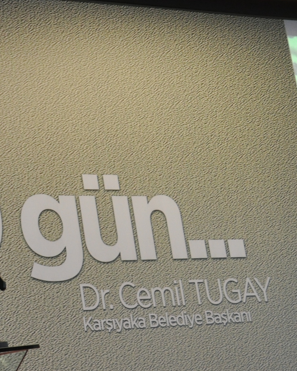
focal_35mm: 86
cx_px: -218
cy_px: 184
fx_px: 945
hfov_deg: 15.6
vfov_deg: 22.2
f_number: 3.8
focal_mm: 22
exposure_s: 1/50
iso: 800
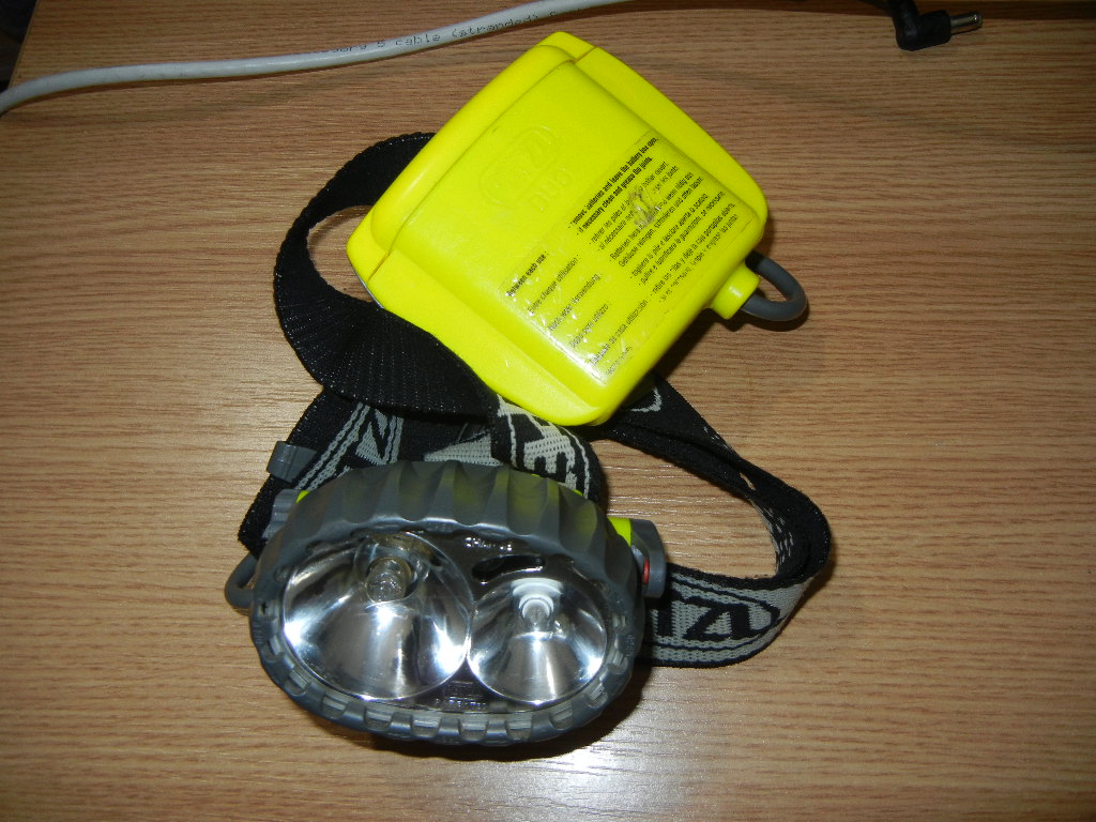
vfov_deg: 46.8
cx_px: 548
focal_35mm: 30
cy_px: 411
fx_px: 950
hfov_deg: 60.0
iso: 200
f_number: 3.5
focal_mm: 5.4
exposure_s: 1/30
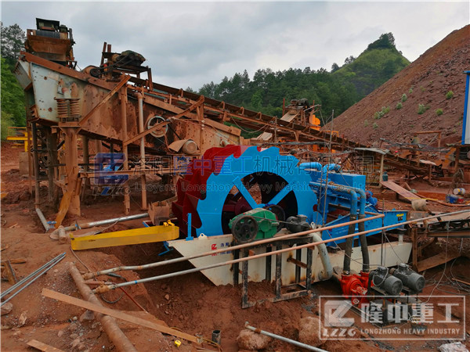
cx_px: 235
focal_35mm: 27
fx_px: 367
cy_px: 176
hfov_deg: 65.3
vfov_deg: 51.4
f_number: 2.2
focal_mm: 4.5
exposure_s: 1/273
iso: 50
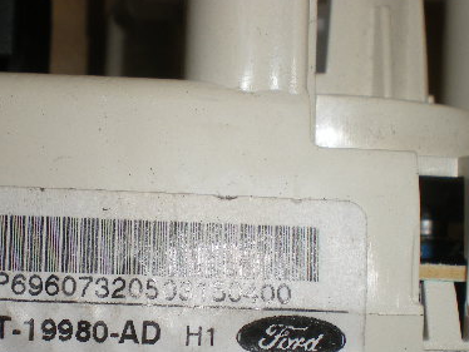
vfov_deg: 22.3
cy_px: 286
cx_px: 158
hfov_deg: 29.6
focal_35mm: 65
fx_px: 881
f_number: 4.6
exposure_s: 1/60
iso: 64
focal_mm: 6.3
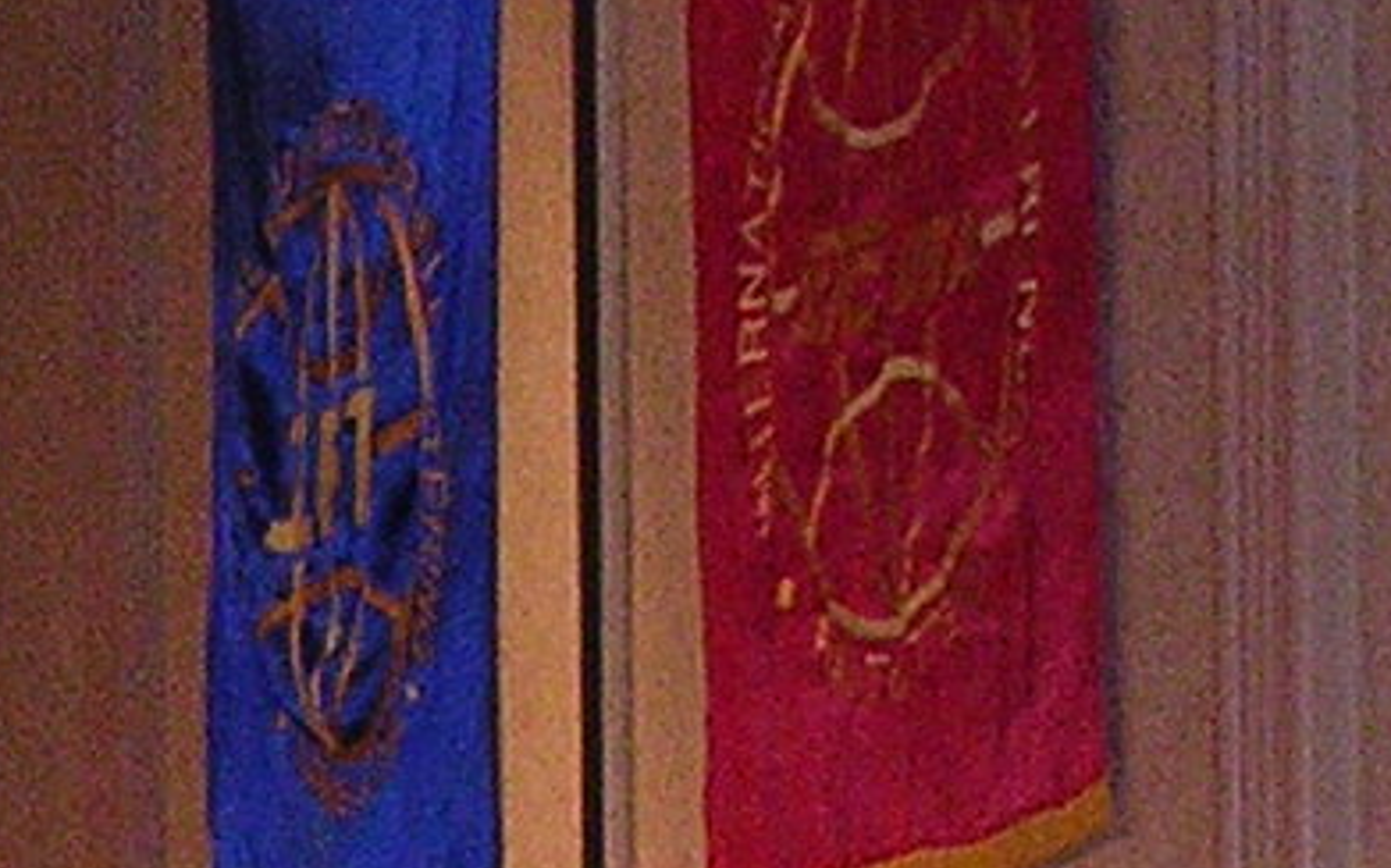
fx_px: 7995
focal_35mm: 211
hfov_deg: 9.8
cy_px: 2006
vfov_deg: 6.0
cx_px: -331
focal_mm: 5.8
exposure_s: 1/60.1
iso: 363
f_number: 2.8
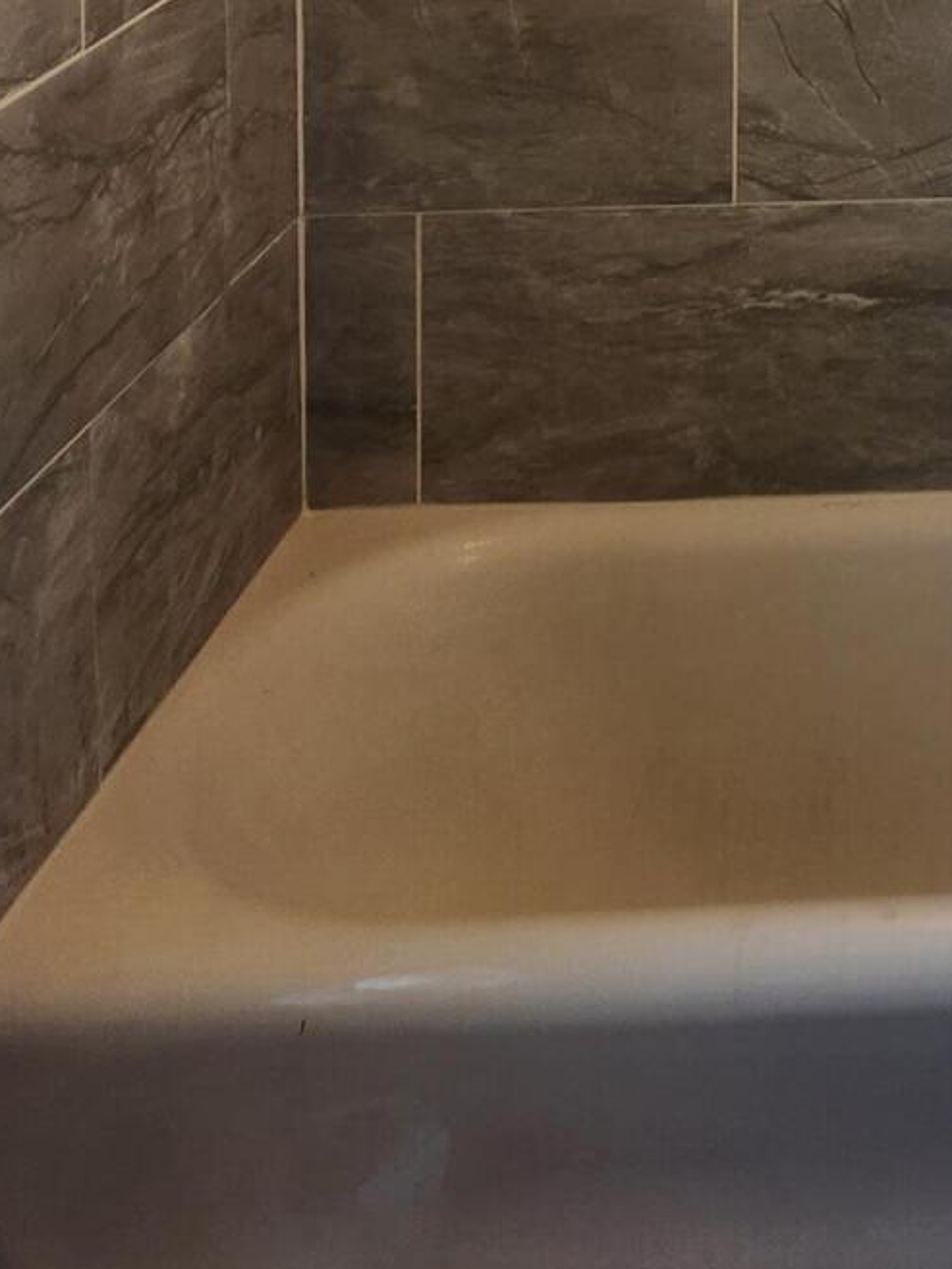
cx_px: 1379
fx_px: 2566
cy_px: -464
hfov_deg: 18.8
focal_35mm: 70
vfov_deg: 23.8
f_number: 1.8
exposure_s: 1/120
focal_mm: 5.4
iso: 50
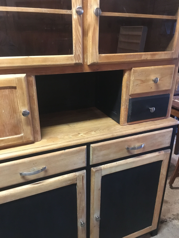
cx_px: 90
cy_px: 119
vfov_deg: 61.7
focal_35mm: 29
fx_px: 200
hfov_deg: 48.2
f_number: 2.2
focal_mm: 4.15
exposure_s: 1/17
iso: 400
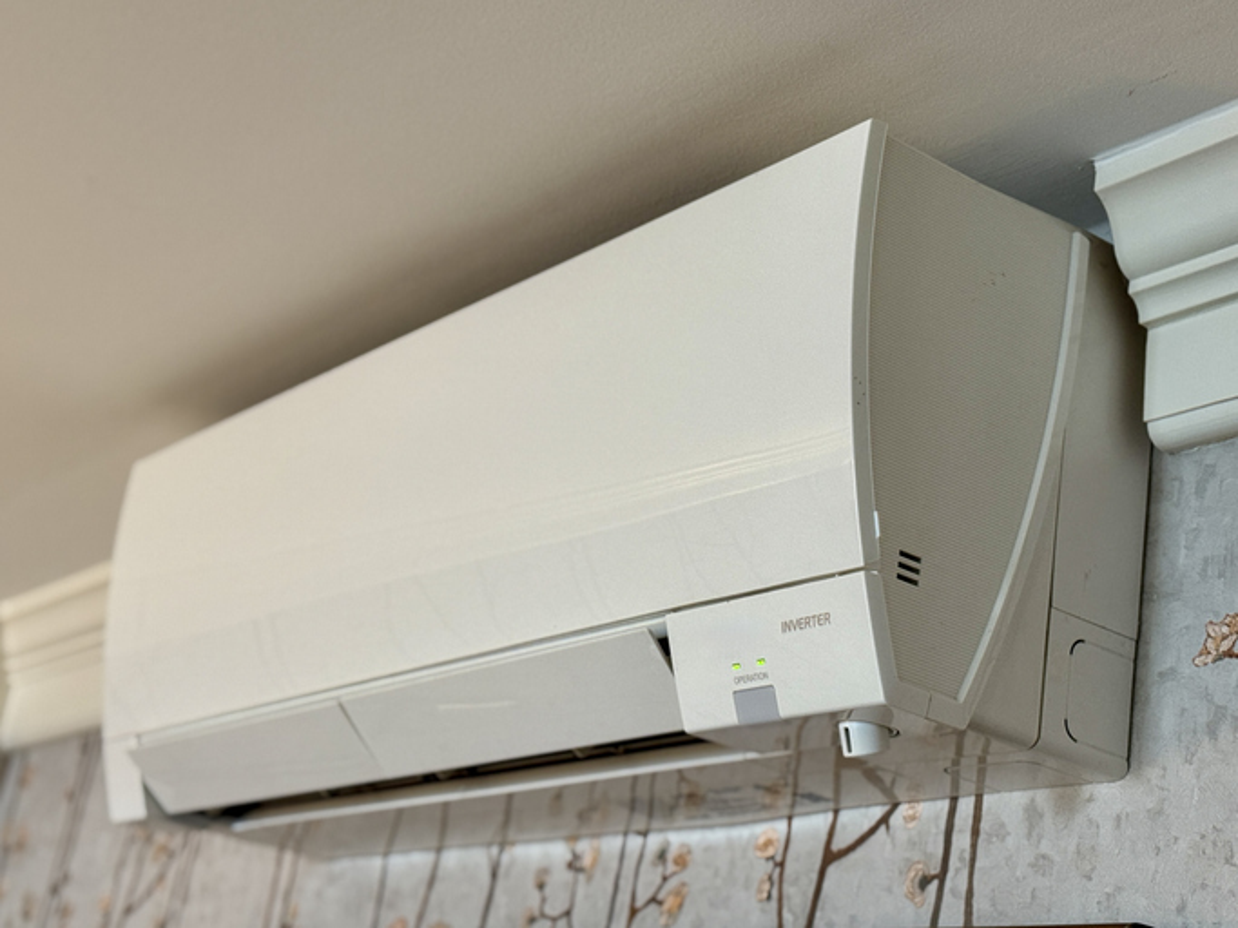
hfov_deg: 39.7
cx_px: 619
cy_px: 464
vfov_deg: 30.3
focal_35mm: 48
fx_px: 1716
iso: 200
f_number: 1.78
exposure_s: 1/40
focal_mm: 6.76
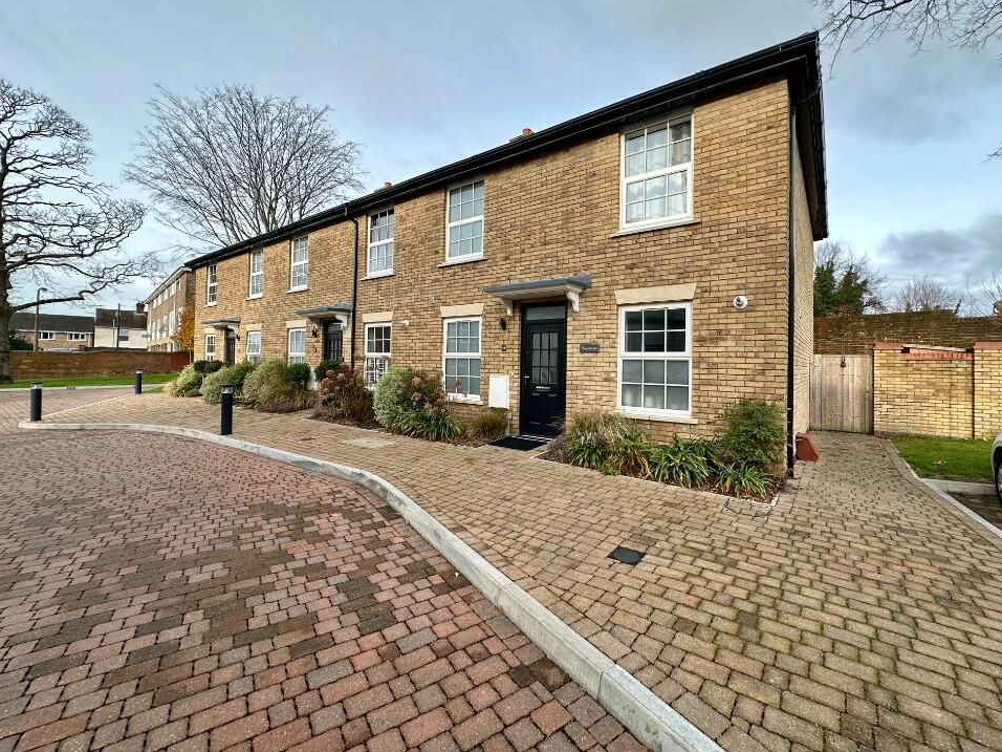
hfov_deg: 98.1
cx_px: 529
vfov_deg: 81.7
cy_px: 356
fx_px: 434
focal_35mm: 15
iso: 40
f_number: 2.2
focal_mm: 2.22
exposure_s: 1/314
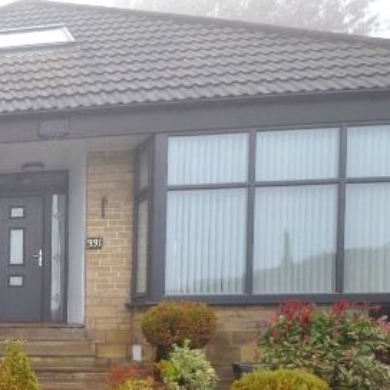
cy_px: 343
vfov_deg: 33.7
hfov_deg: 25.3
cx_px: -215
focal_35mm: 48
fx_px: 612
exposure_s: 1/60
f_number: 4
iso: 400
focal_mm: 10
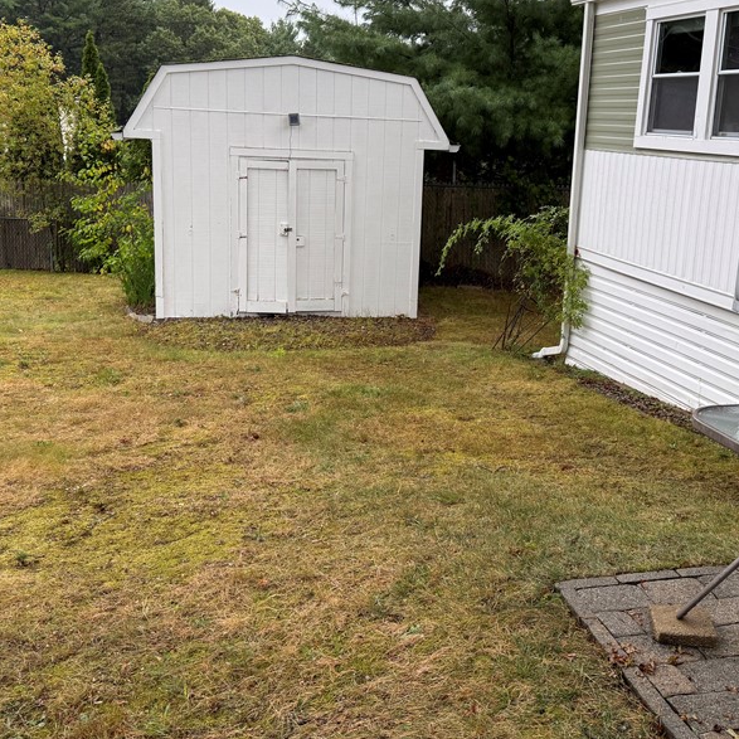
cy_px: 297
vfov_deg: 44.7
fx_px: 894
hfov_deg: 44.8
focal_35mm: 37
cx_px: 415
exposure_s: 1/145
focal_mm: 6.76
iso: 100
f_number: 1.78
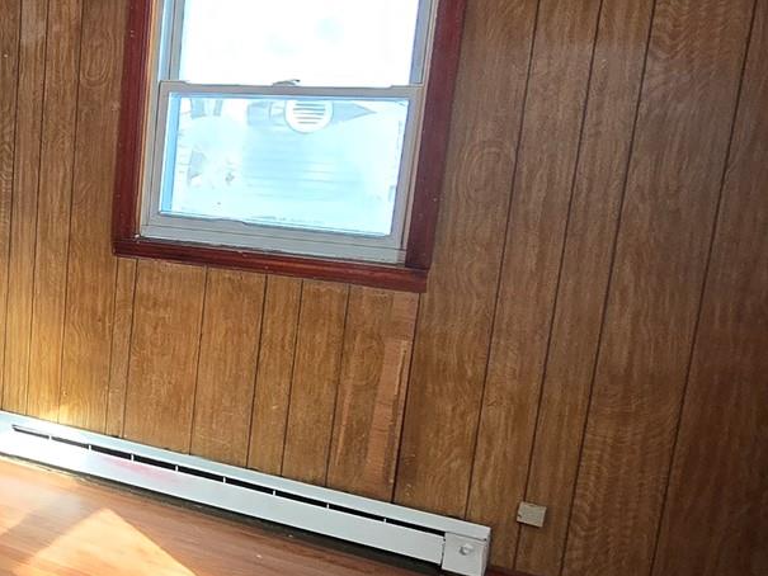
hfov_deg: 32.5
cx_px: -225
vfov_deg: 32.9
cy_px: 303
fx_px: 976
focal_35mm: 44
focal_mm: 2.2
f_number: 2.2
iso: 250
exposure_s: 1/60
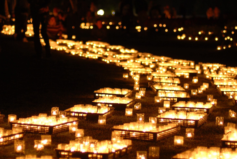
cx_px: 98
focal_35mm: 125
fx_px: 824
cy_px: 44
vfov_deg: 11.0
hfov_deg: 16.4
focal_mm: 50
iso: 100
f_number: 2
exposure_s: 1/13
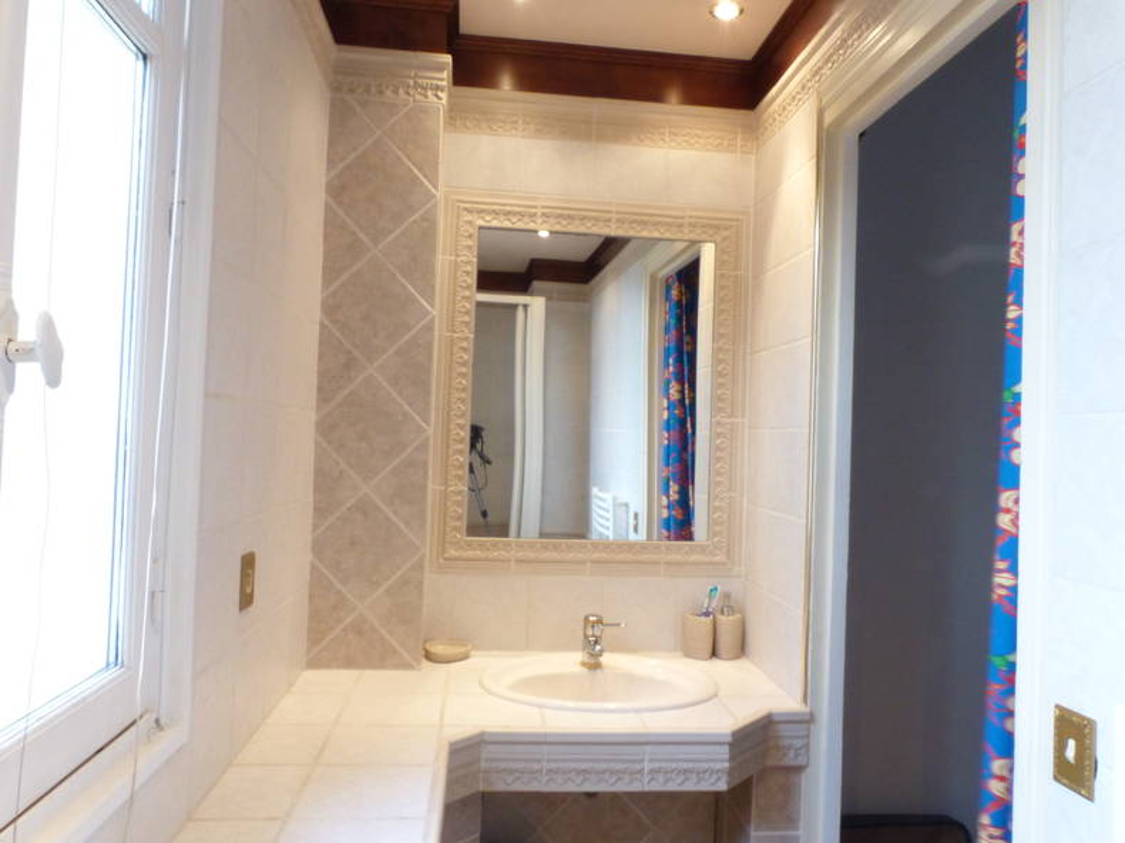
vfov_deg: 54.9
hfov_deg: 69.4
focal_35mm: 25
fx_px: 812
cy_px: 422
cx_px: 562
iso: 400
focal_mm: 4.5
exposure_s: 1/6
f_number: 8
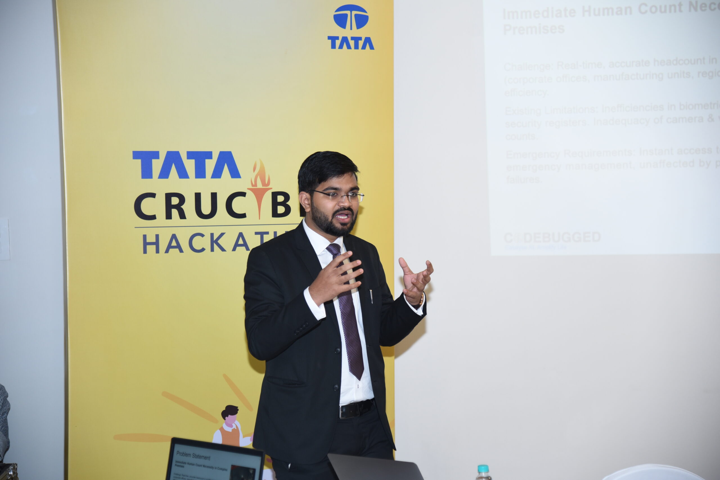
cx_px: 360
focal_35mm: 75
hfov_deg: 27.0
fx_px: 1500
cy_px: 240
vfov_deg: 18.2
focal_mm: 75
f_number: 4
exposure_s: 1/125
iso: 800
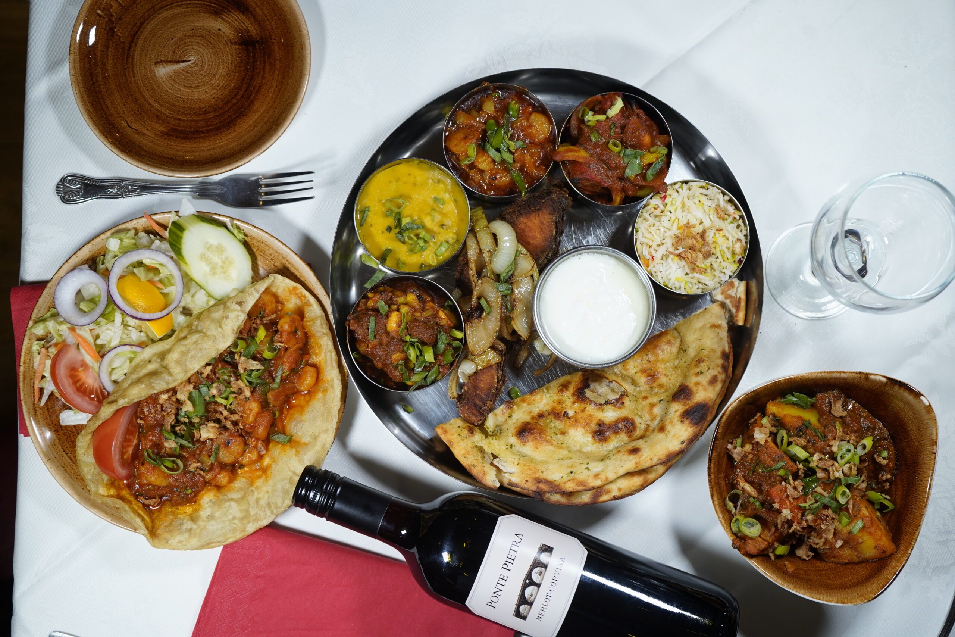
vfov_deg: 30.5
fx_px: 1167
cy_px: 318
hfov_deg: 44.5
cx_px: 478
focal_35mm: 44
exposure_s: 1/125
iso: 800
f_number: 4.5
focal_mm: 44
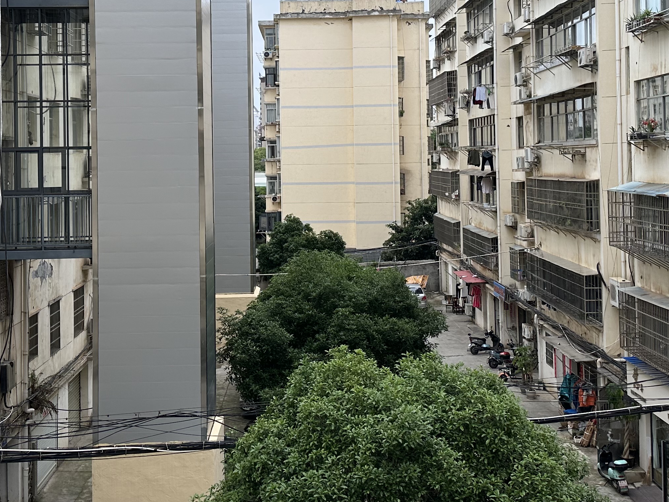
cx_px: 291
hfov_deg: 39.6
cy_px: 139
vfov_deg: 29.9
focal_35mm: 48
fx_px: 928
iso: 80
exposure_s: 1/564
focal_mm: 6.86
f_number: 1.78
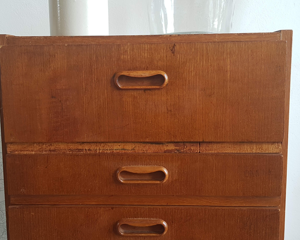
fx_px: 249
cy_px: 121
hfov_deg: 62.2
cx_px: 153
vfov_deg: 51.5
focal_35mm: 28
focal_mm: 4.2
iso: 64
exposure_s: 1/50
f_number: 1.7
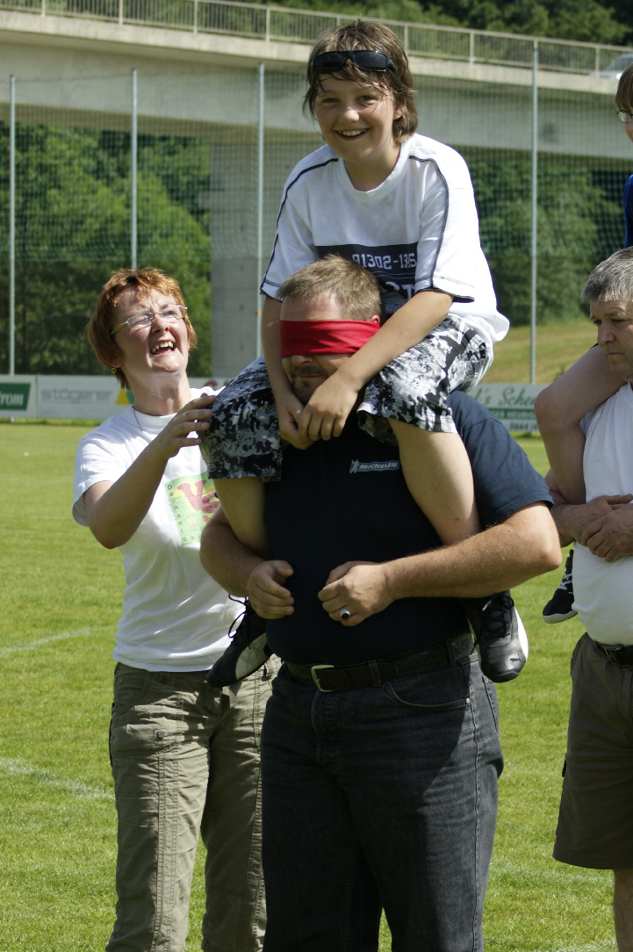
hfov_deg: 8.8
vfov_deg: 13.2
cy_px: 533
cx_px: 266
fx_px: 4113
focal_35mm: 156
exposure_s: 1/320
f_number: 7.1
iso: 100
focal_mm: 75
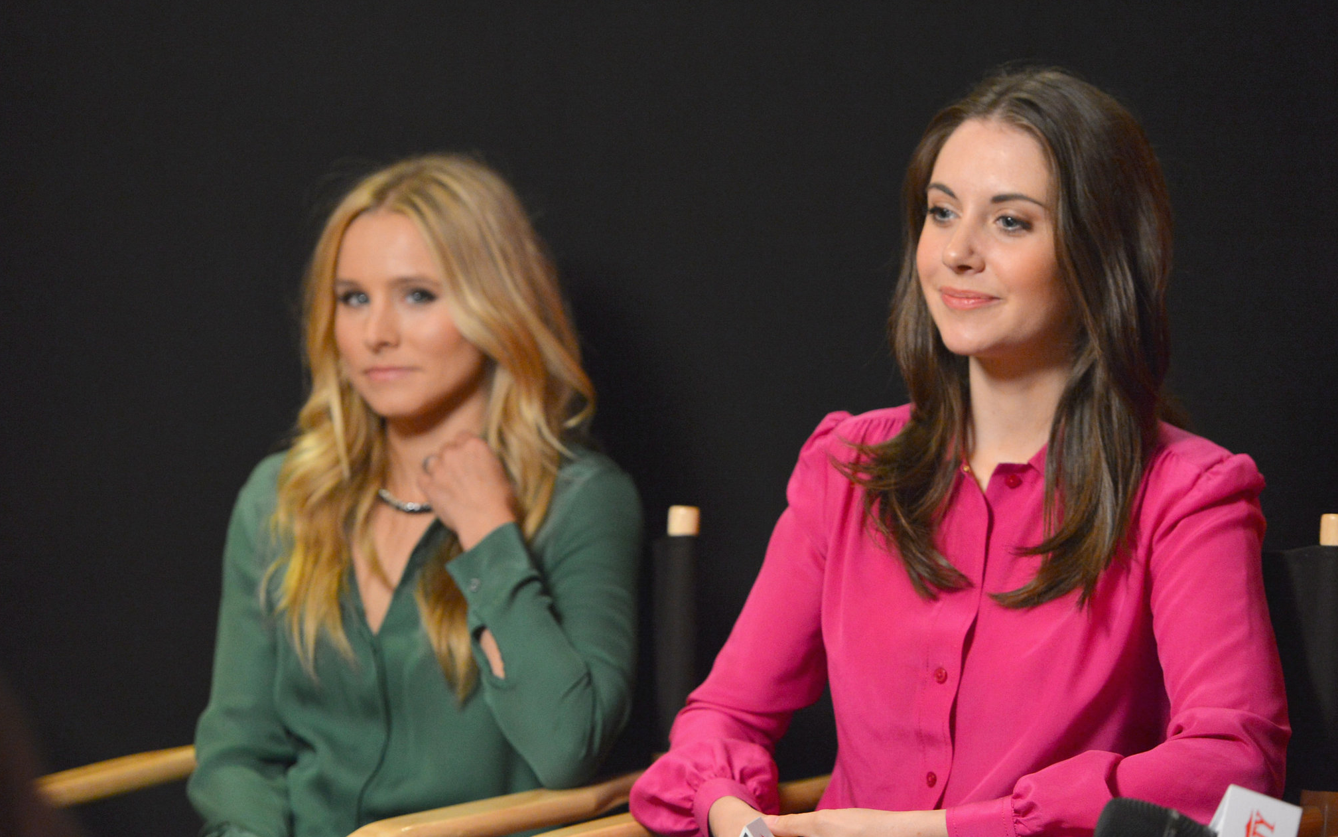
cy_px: 398
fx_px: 5033
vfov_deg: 9.5
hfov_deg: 15.1
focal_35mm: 138
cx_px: 668
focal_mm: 135
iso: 3200
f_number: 4
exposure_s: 1/200
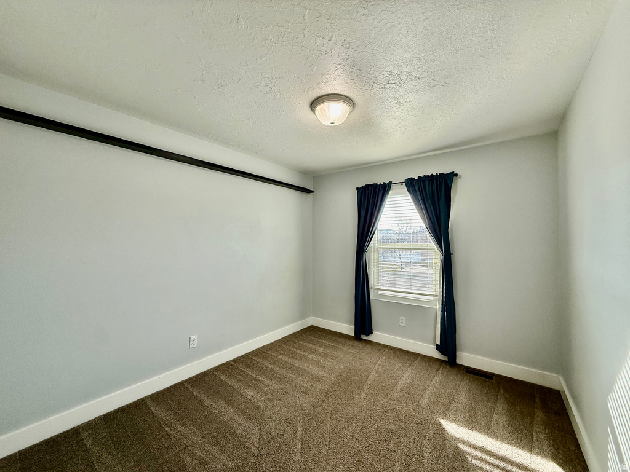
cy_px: 236
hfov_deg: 102.1
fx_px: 255
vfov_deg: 85.7
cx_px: 315
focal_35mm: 14
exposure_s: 1/120
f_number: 2.2
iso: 100
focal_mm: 2.22
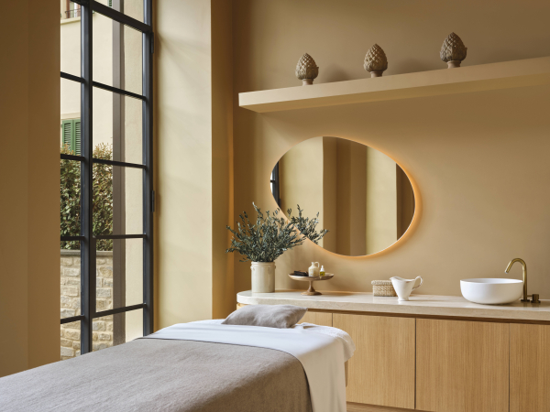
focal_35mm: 39
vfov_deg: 36.8
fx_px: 620
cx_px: 275
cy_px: 206
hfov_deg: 47.9
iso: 400
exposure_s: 1/3
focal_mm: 49
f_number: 16
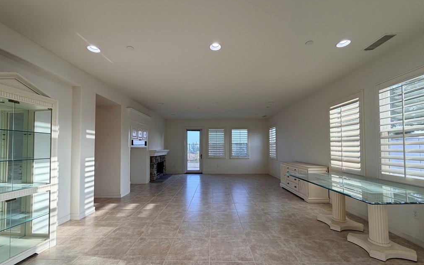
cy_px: 142
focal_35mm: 15
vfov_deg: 74.7
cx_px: 211
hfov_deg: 101.5
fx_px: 173
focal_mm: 2.22
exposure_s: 1/120
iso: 40
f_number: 2.2
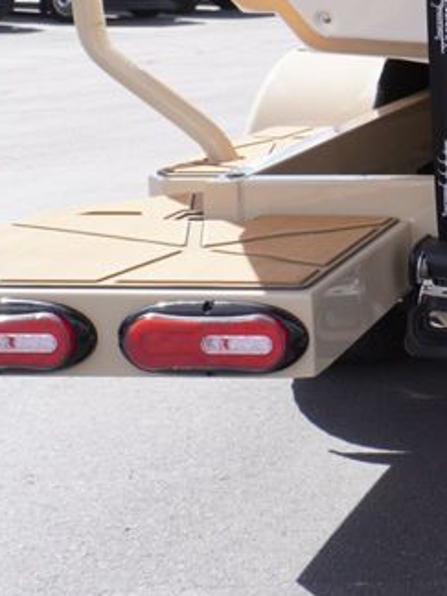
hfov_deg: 16.5
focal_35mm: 73
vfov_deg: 25.9
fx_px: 1257
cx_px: 831
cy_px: 66
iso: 100
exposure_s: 1/160
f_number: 6.3
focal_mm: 16
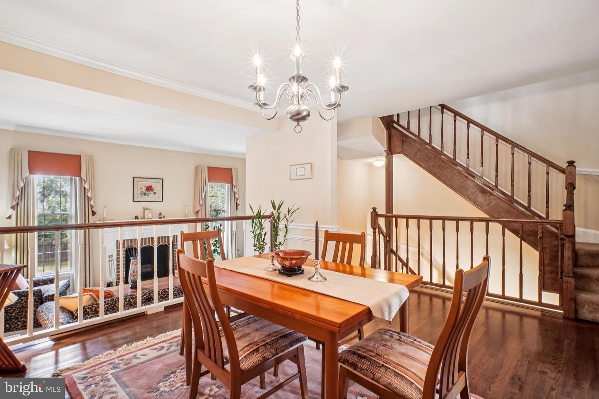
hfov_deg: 95.0
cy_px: 200
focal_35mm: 16
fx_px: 275
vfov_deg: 72.1
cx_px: 300
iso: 500
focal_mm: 11
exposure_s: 1/6
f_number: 8
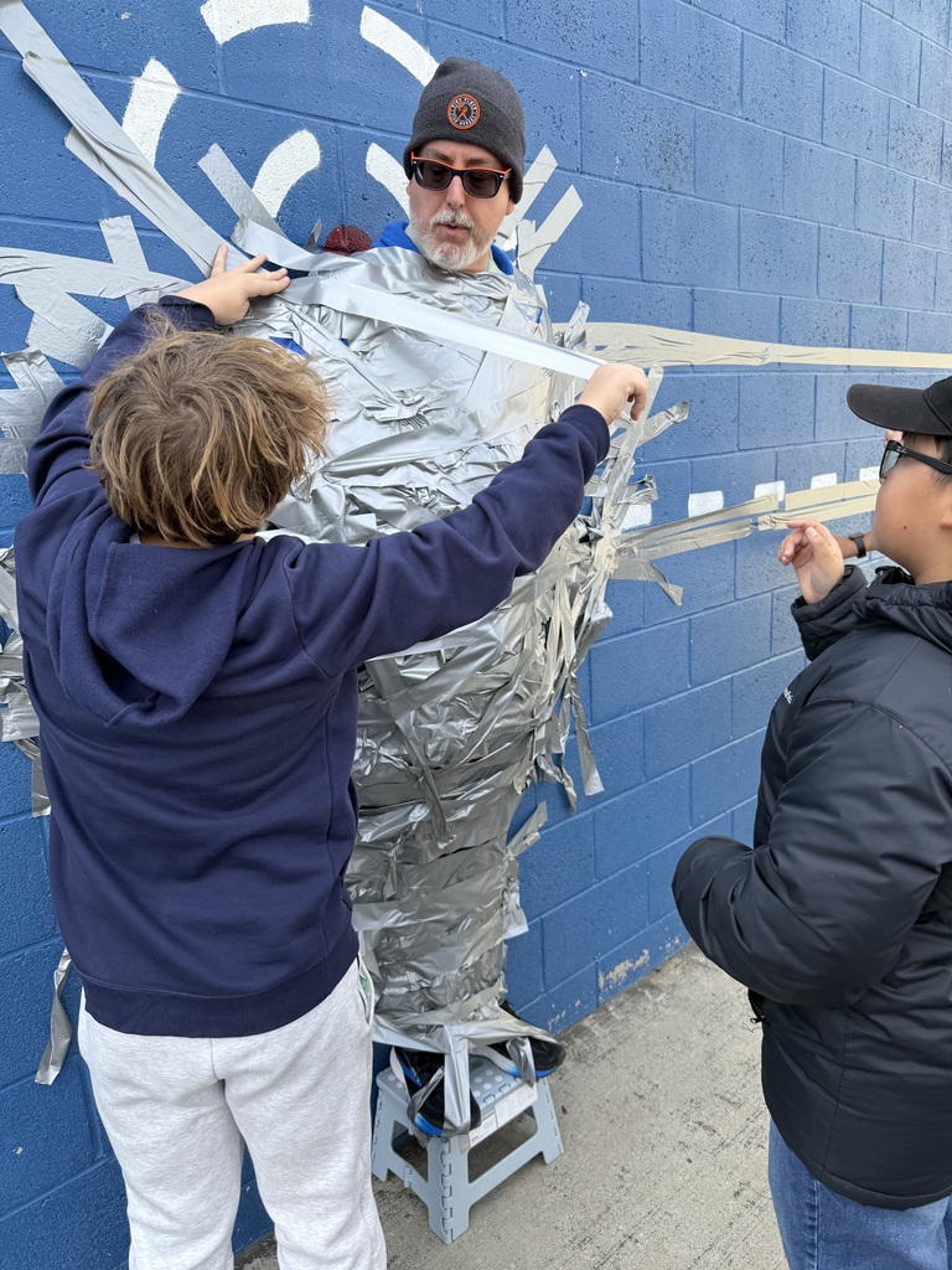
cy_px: 635
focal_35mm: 24
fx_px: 880
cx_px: 476
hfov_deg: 56.8
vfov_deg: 71.6
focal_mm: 6.76
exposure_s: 1/1211
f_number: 1.78
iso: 100
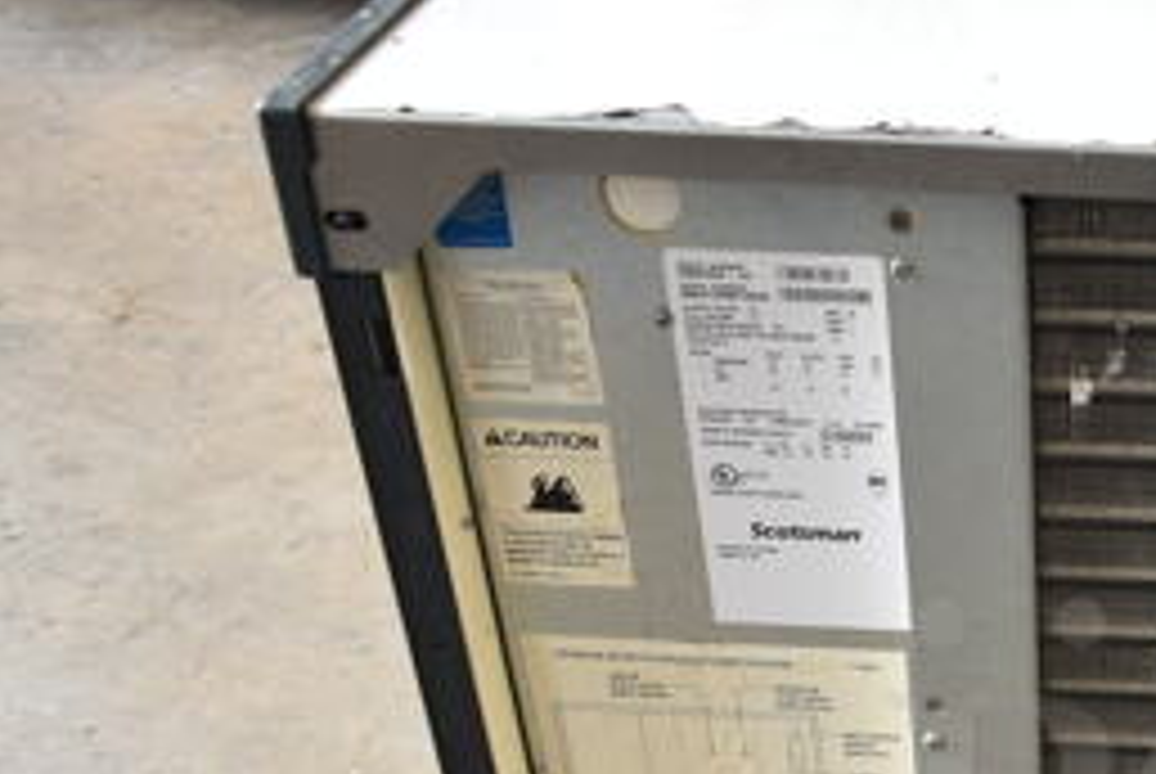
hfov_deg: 28.9
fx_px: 2057
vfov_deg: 20.5
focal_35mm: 64
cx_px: 1219
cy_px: 806
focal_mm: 18
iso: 500
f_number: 3.5
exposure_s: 1/30
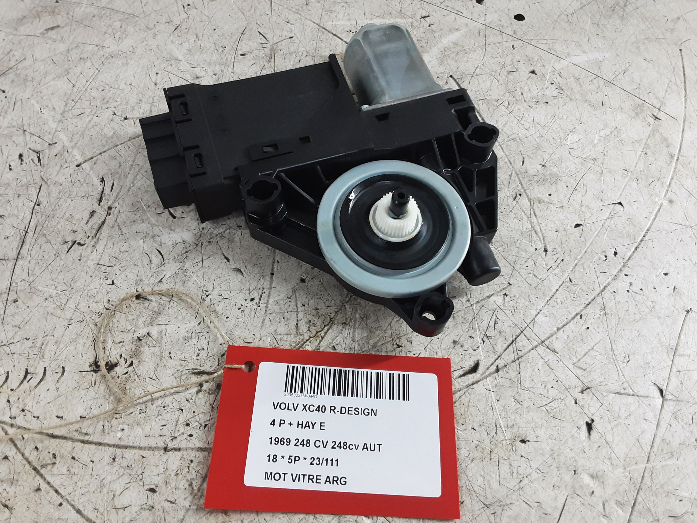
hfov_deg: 65.3
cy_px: 262
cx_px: 348
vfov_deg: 51.4
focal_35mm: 27
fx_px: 544
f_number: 1.9
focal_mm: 2.91
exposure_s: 1/50
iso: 160
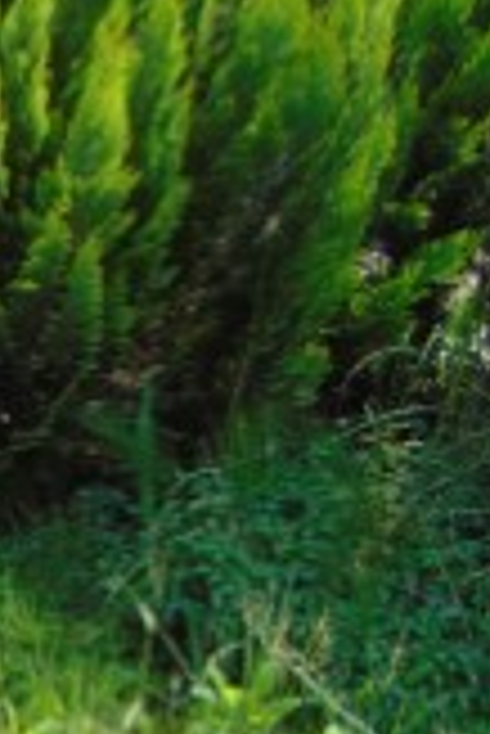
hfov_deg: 10.8
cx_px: -796
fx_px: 2078
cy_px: 892
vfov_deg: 18.9
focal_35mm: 102
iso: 80
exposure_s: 1/800
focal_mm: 4.5
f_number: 3
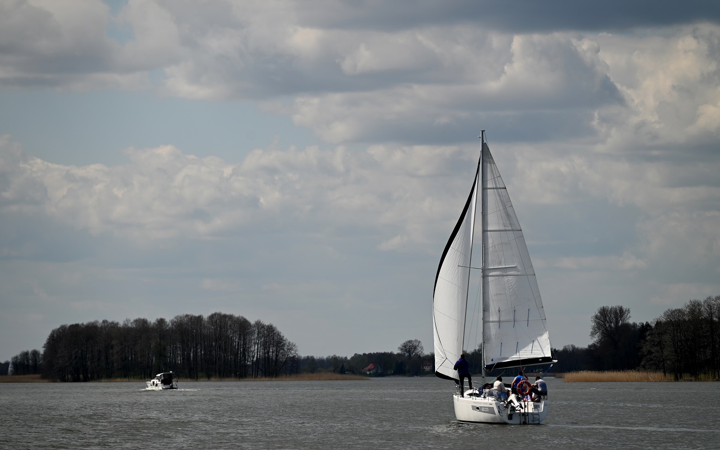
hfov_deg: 10.5
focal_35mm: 200
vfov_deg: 6.6
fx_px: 3925
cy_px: 232
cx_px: 360
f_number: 6.3
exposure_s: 1/1250
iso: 100
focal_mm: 195
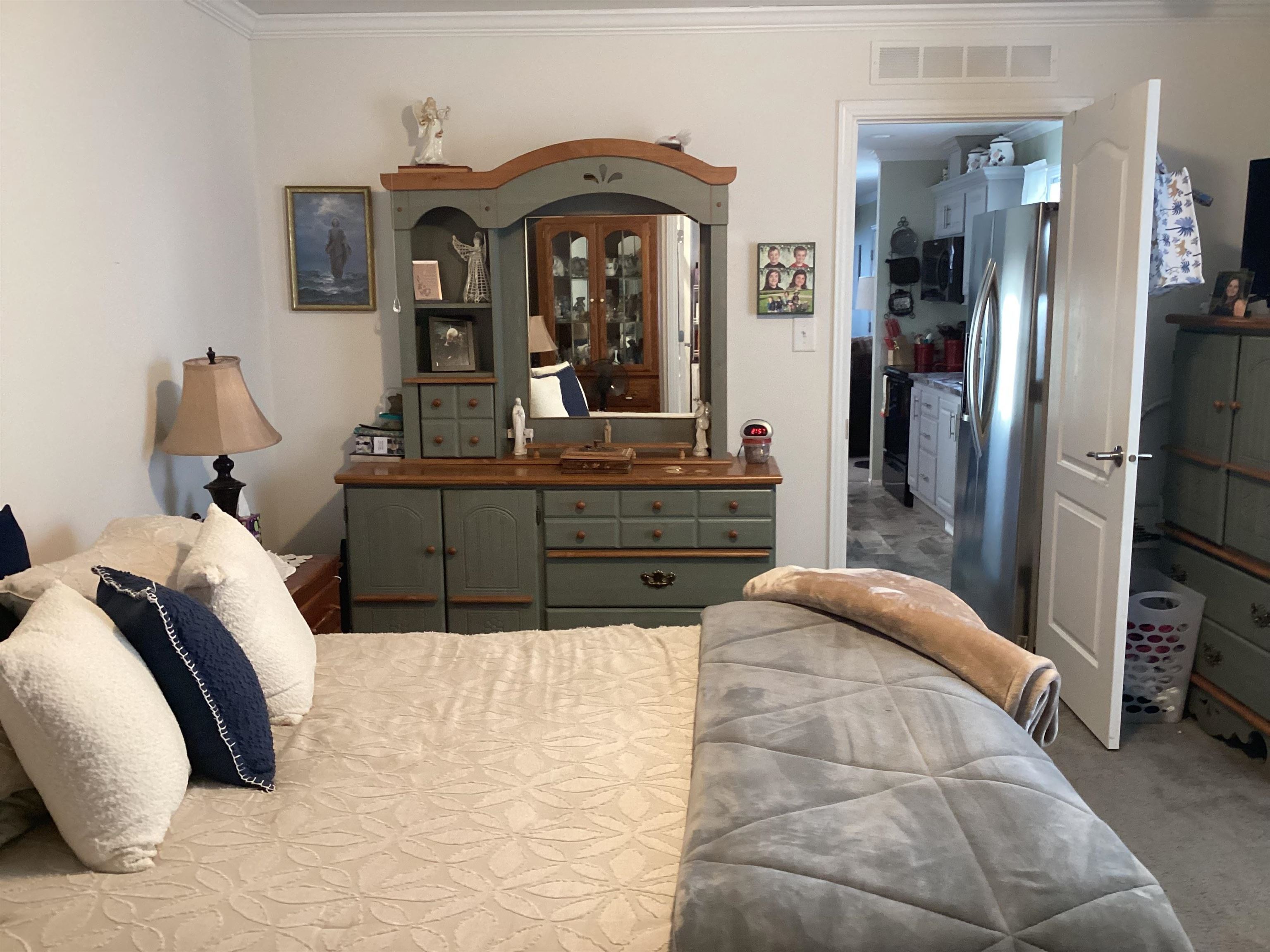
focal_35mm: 31
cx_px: 635
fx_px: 1137
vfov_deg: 45.4
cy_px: 476
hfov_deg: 58.4
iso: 250
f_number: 2.4
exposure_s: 1/40
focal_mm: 3.3
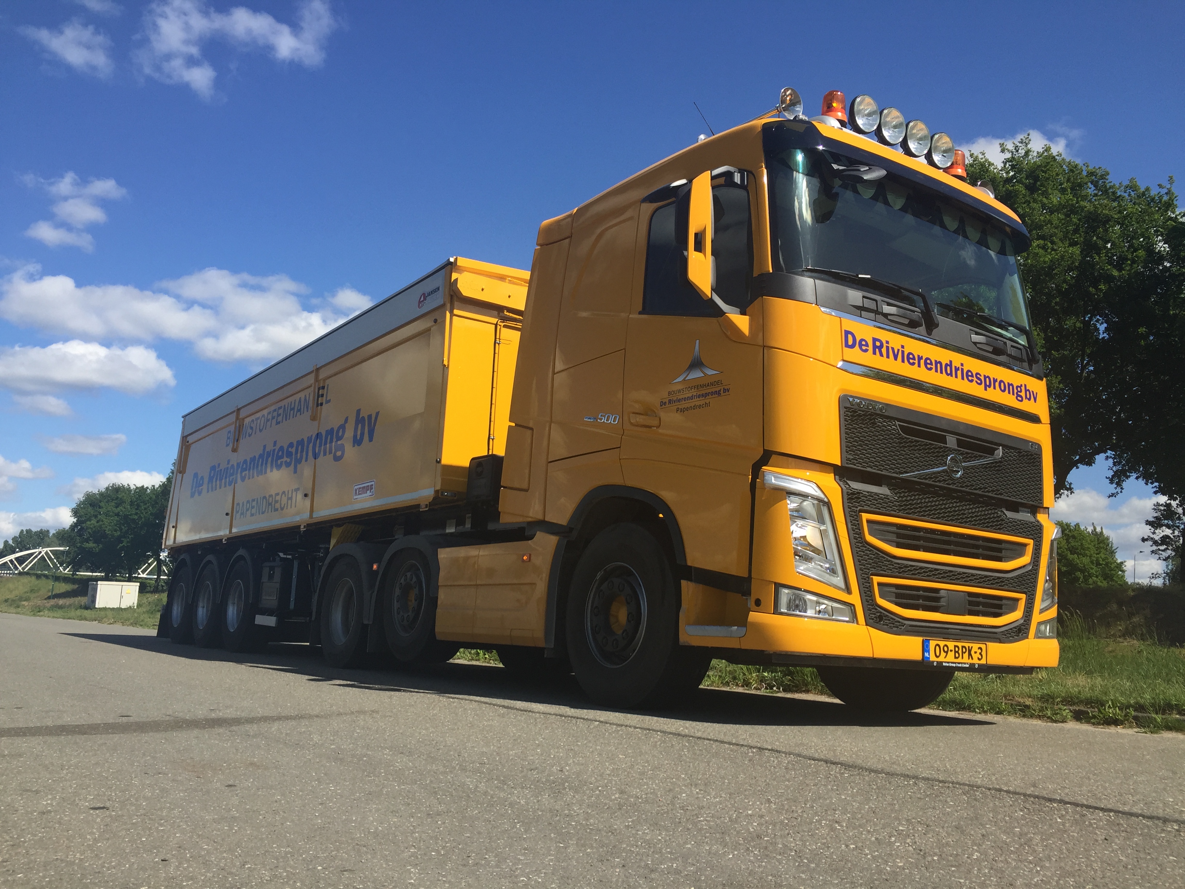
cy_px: 444
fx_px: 993
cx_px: 592
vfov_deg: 48.2
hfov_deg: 61.7
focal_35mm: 29
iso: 32
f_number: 2.2
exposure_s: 1/1799
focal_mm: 4.15
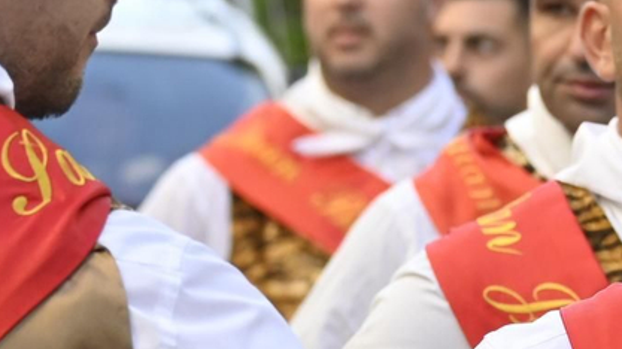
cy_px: 189
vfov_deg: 2.0
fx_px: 9940
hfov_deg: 3.6
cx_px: 761
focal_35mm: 603
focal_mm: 100
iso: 640
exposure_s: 1/500
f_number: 5.6
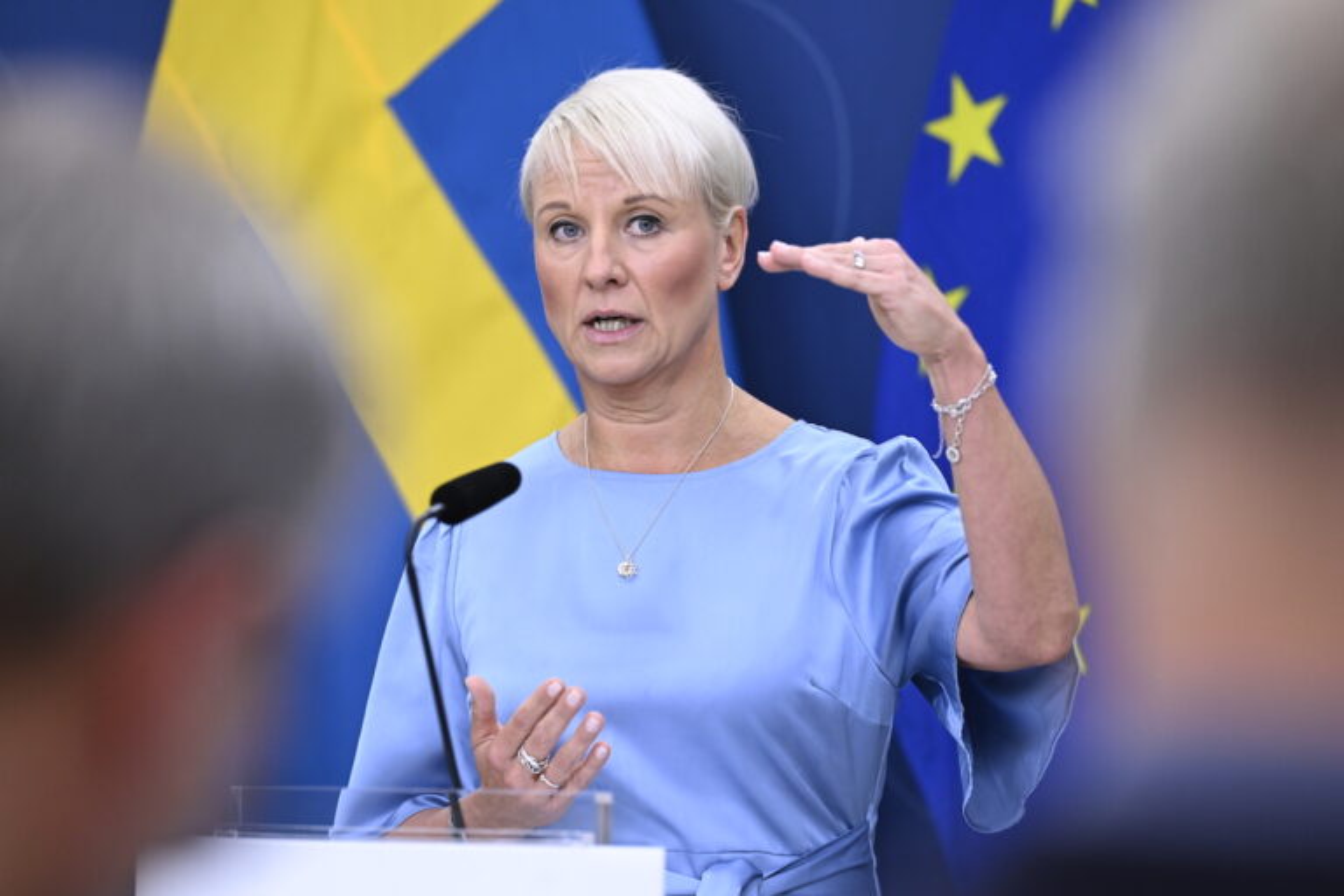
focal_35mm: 200
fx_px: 7466
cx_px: 672
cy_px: 448
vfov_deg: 6.9
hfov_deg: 10.3
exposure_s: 1/320
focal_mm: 200
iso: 2000
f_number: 4
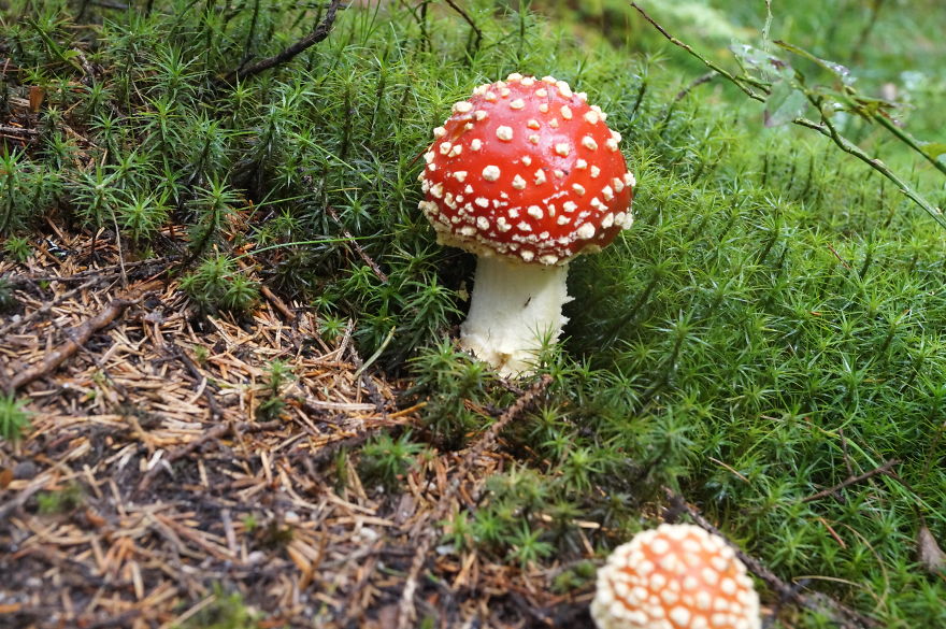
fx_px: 1378
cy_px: 314
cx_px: 473
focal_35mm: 52
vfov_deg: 25.7
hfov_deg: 37.9
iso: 1600
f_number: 13
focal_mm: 35
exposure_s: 1/50
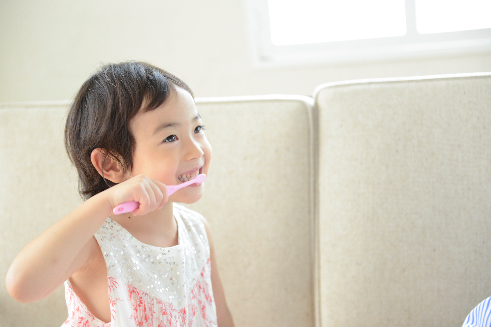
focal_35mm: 70
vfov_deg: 19.5
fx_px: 955
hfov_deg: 28.8
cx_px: 246
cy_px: 164
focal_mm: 70
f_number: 3.5
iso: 640
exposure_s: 1/125
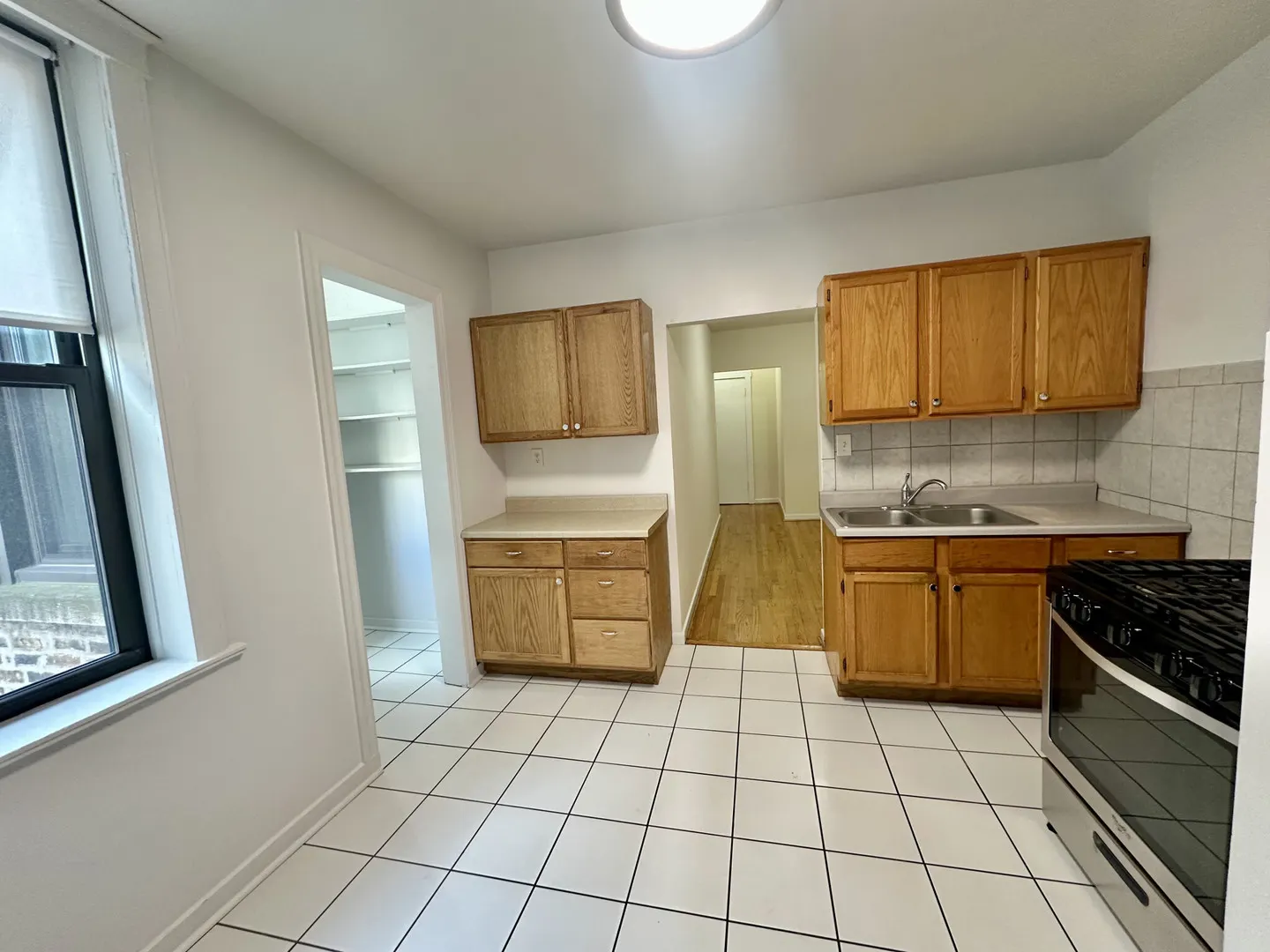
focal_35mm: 14
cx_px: 635
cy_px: 476
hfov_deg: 102.1
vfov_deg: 85.7
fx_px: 514
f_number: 2.2
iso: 200
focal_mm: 2.22
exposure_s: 1/60
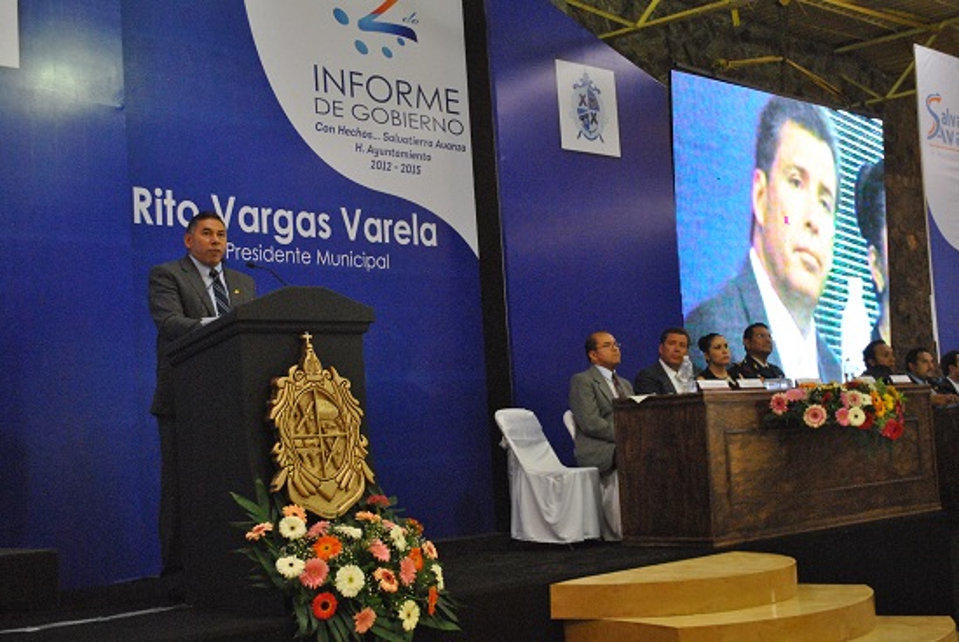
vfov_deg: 25.8
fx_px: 1400
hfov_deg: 37.8
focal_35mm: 52
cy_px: 321
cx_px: 480
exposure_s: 1/20
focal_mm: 35
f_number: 5
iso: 1600
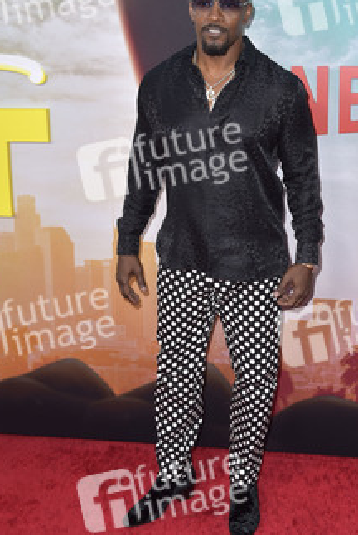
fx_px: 700
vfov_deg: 41.8
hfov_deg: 28.7
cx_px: 211
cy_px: 245
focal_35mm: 47
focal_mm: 38
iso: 500
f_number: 5.6
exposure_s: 1/250
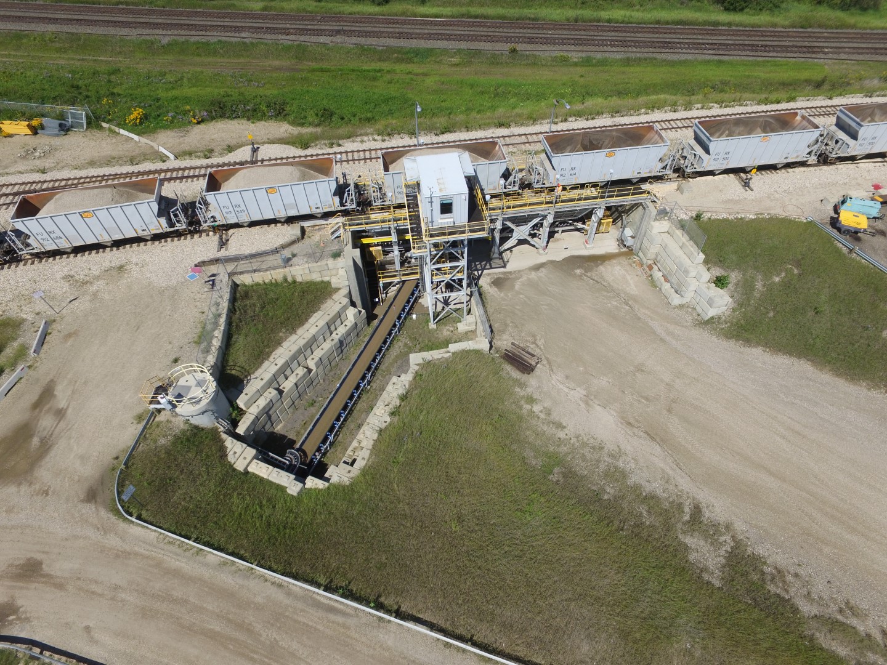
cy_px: 332
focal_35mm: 20
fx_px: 512
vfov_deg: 66.0
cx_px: 444
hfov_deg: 81.7
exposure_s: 1/1344
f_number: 2.8
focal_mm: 3.61
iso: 100
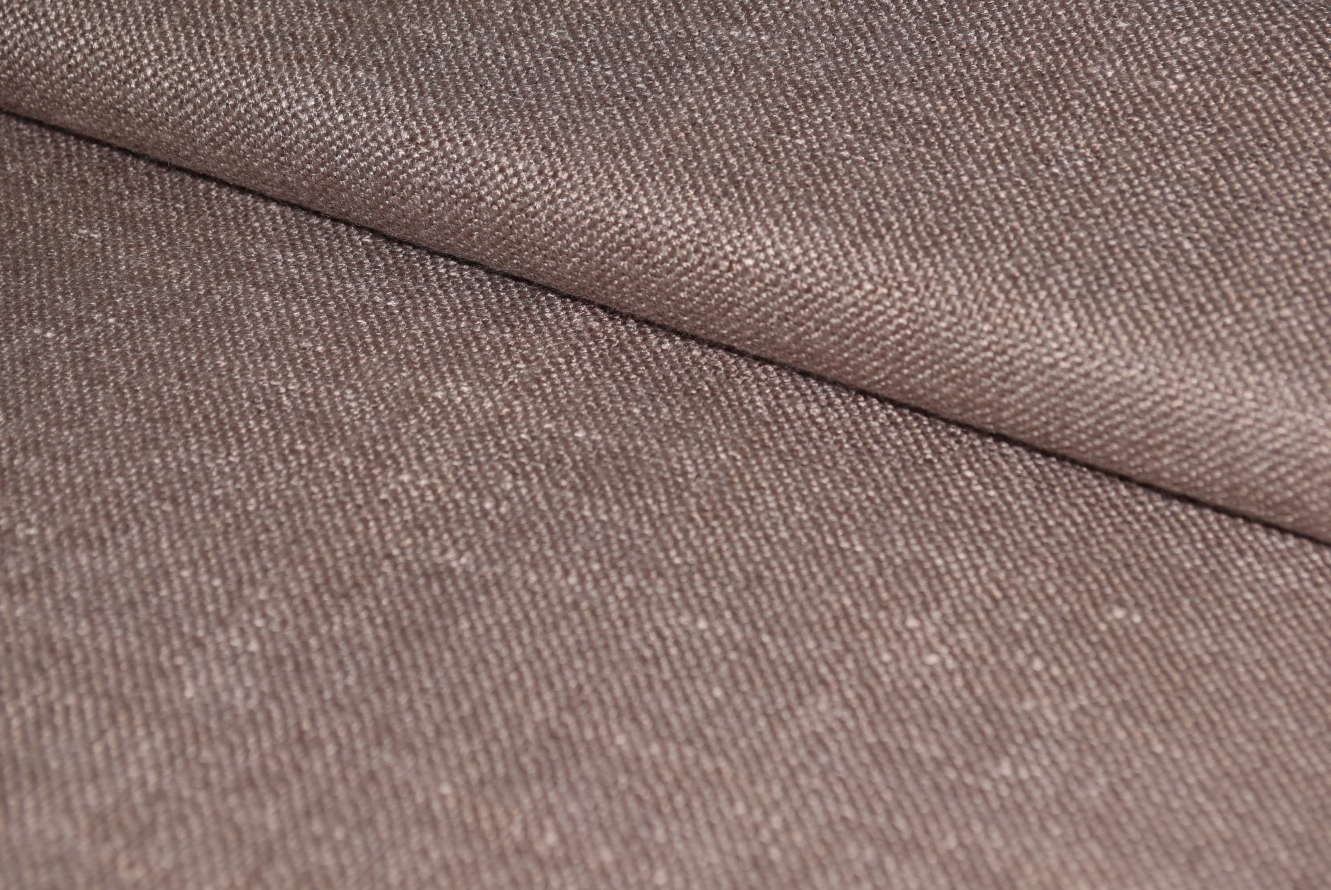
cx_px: 666
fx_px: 3052
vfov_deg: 16.6
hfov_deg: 24.6
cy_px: 445
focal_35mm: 82
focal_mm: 55
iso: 100
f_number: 8
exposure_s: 1/160
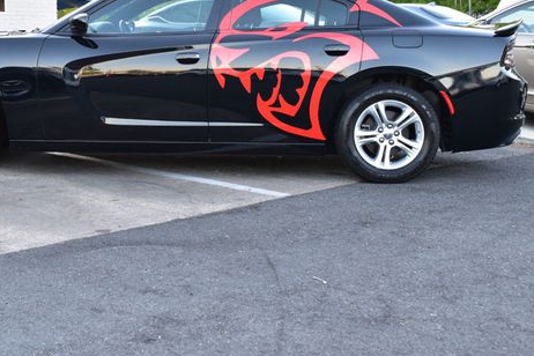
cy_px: 116
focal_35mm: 54
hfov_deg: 36.6
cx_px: 193
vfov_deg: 24.9
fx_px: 801
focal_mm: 26
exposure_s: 1/40
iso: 400
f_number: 7.1
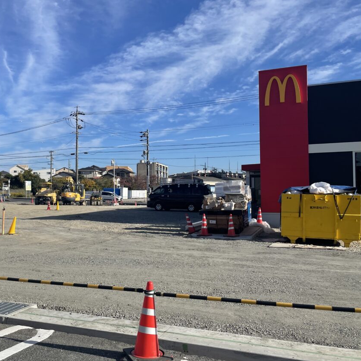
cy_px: 186
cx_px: 125
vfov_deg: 47.2
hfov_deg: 46.6
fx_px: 413
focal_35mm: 35
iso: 32
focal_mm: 4.2
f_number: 1.6
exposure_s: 1/4464
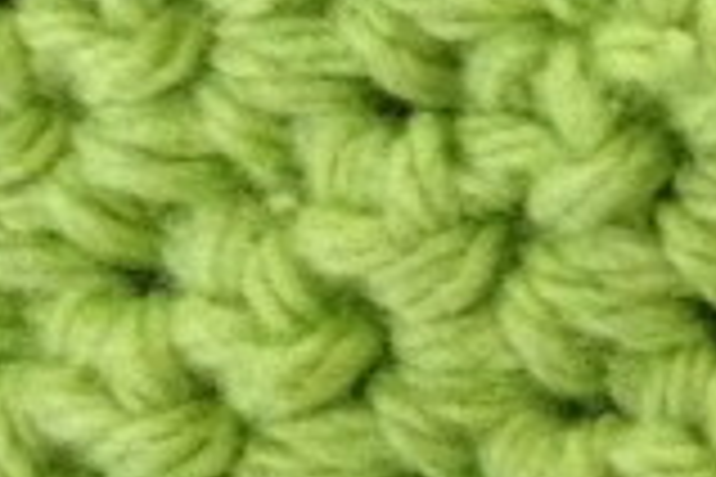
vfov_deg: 5.7
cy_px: -423
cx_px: 1283
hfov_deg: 8.4
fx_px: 4674
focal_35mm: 235
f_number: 2.4
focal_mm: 4.28
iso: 500
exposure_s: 1/15
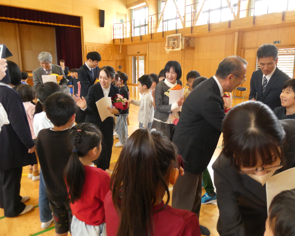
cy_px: 115
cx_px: 163
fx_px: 227
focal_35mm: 26
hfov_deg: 65.9
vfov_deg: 54.9
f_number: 3.3
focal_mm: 4.3
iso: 400
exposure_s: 1/60
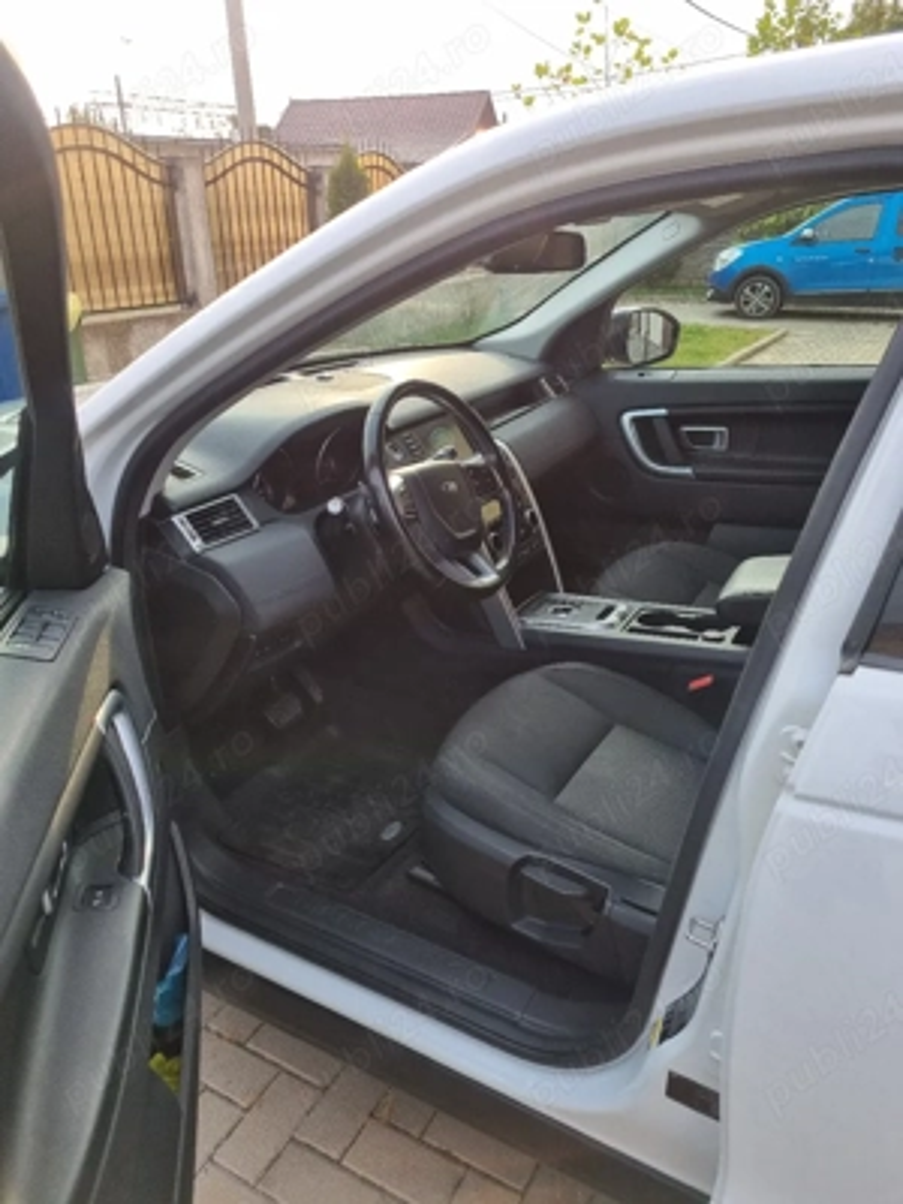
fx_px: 904
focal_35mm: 26
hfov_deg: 53.1
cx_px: 452
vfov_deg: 67.3
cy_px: 602
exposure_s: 1/667
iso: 50
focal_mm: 5.4
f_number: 1.8
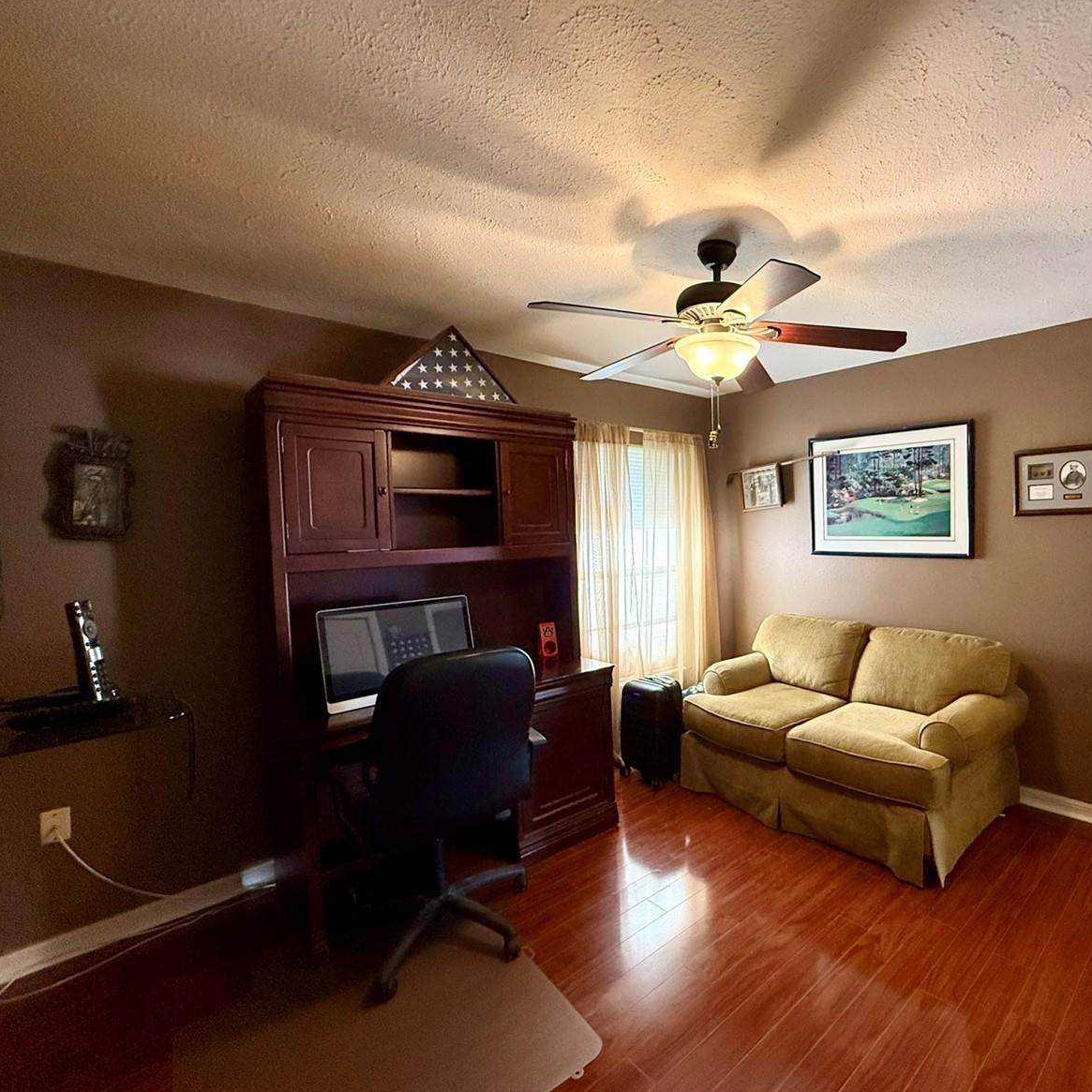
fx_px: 607
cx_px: 726
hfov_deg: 81.2
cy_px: 552
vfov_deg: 84.0
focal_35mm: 17
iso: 500
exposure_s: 1/120
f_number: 2.2
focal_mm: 2.22
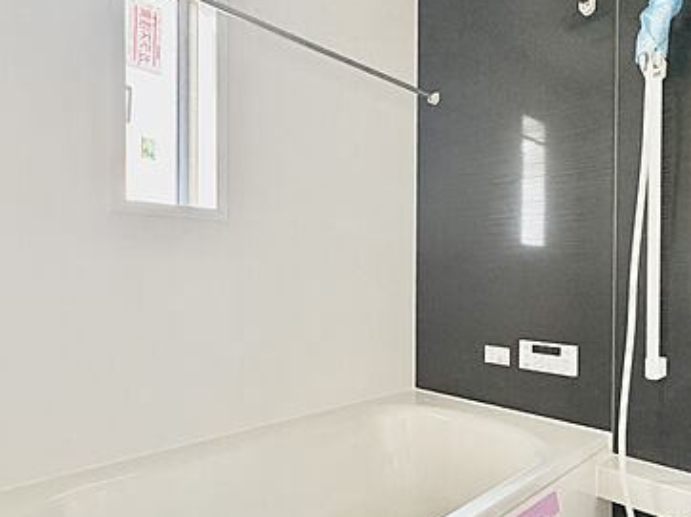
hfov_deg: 71.5
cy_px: 281
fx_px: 479
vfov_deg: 56.7
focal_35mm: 24
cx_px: 378
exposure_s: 1/60
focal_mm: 2.22
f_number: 2.2
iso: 800
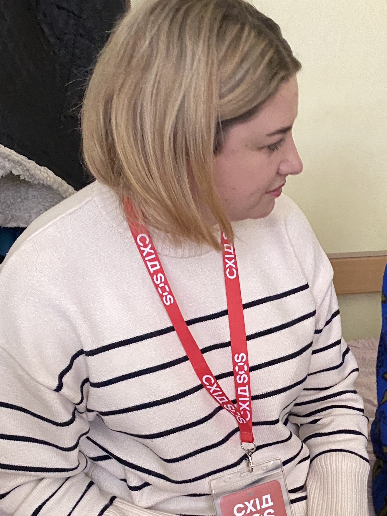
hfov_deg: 26.6
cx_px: 344
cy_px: 344
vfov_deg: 35.8
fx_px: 790
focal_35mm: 53
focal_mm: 4.25
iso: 500
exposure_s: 1/40
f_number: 1.8
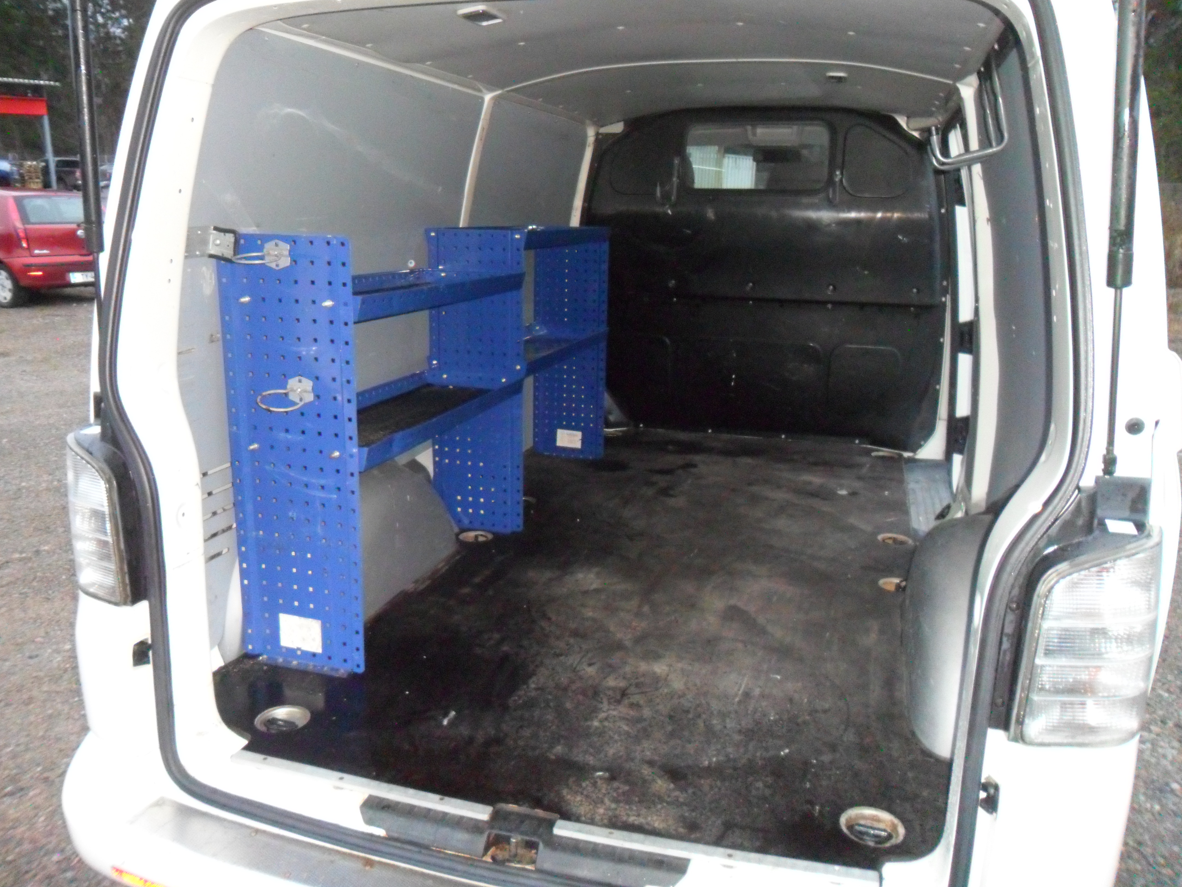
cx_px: 591
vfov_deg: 51.4
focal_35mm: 27
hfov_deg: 65.3
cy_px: 444
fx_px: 922
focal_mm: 4.9
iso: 400
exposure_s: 1/45
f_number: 3.5
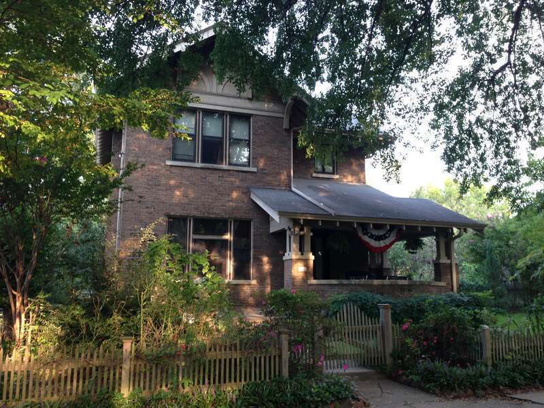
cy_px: 204
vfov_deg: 42.9
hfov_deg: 55.4
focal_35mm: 33
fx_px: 519
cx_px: 272
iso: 64
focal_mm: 4.13
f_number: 2.4
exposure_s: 1/60
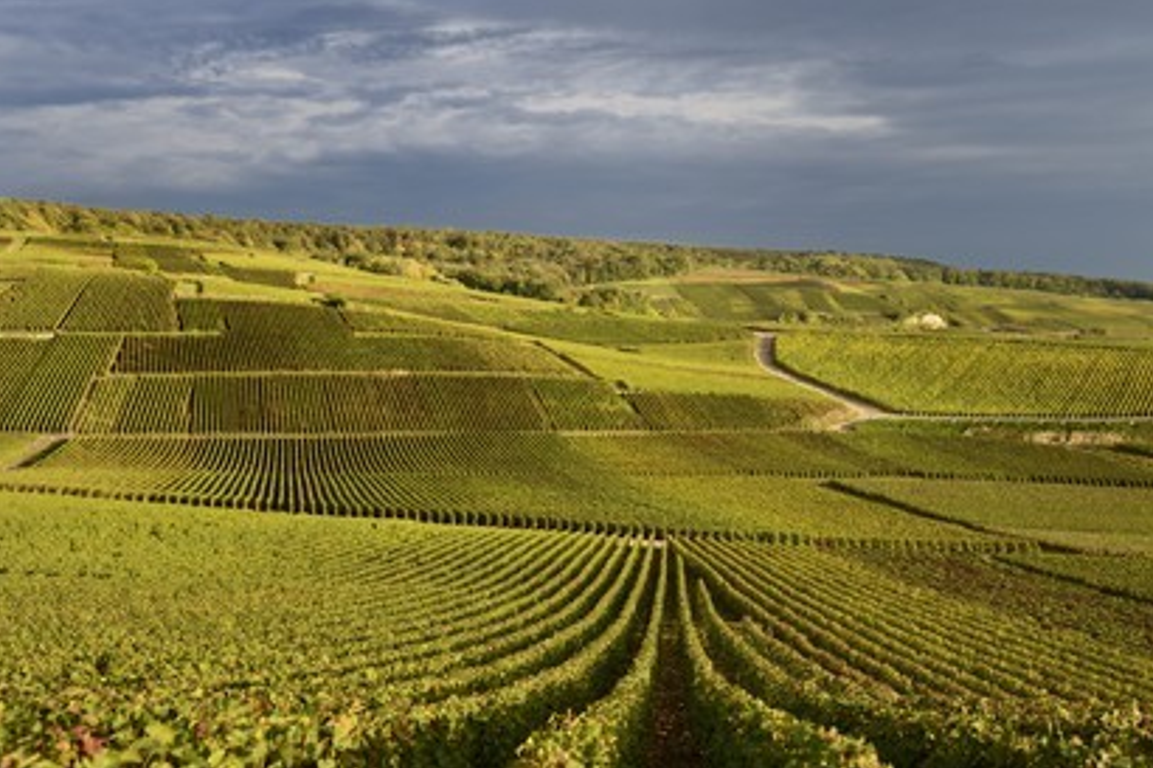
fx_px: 1377
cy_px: 377
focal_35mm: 43
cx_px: 582
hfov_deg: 45.4
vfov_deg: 31.2
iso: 200
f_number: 7.1
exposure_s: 1/200
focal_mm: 42
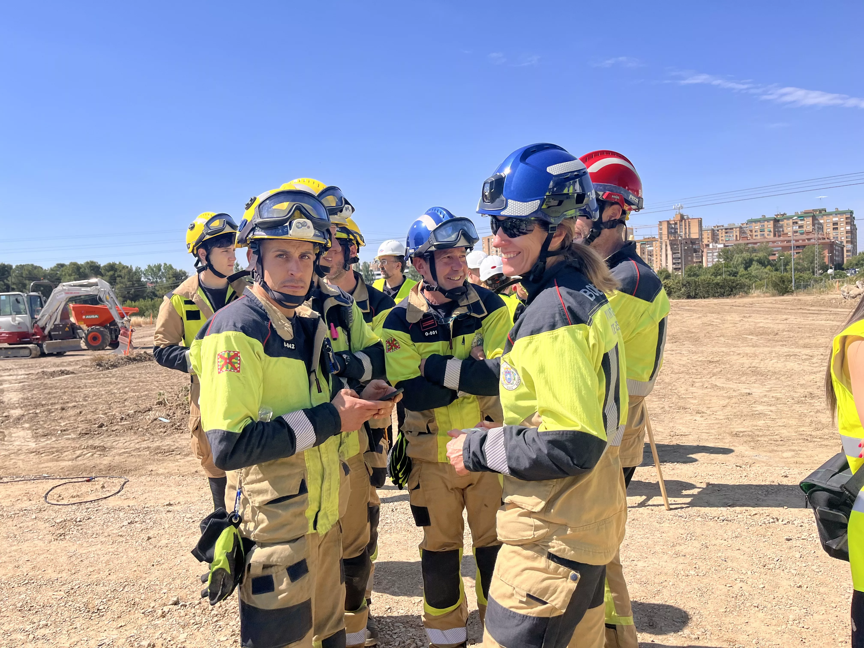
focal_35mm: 26
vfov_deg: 53.1
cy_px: 324
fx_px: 649
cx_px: 432
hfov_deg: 67.3
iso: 50
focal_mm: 5.1
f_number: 1.6
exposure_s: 1/3135
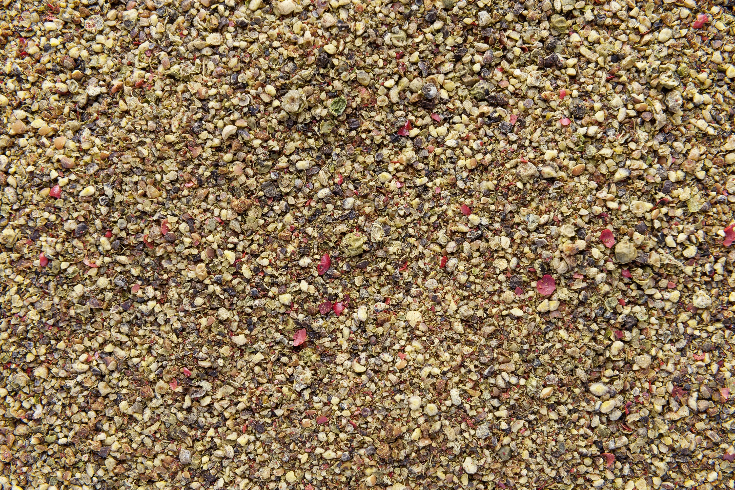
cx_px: 368
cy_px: 245
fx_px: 1429
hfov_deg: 28.8
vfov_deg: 19.5
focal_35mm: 70
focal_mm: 70
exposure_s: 1/125
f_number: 16
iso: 100
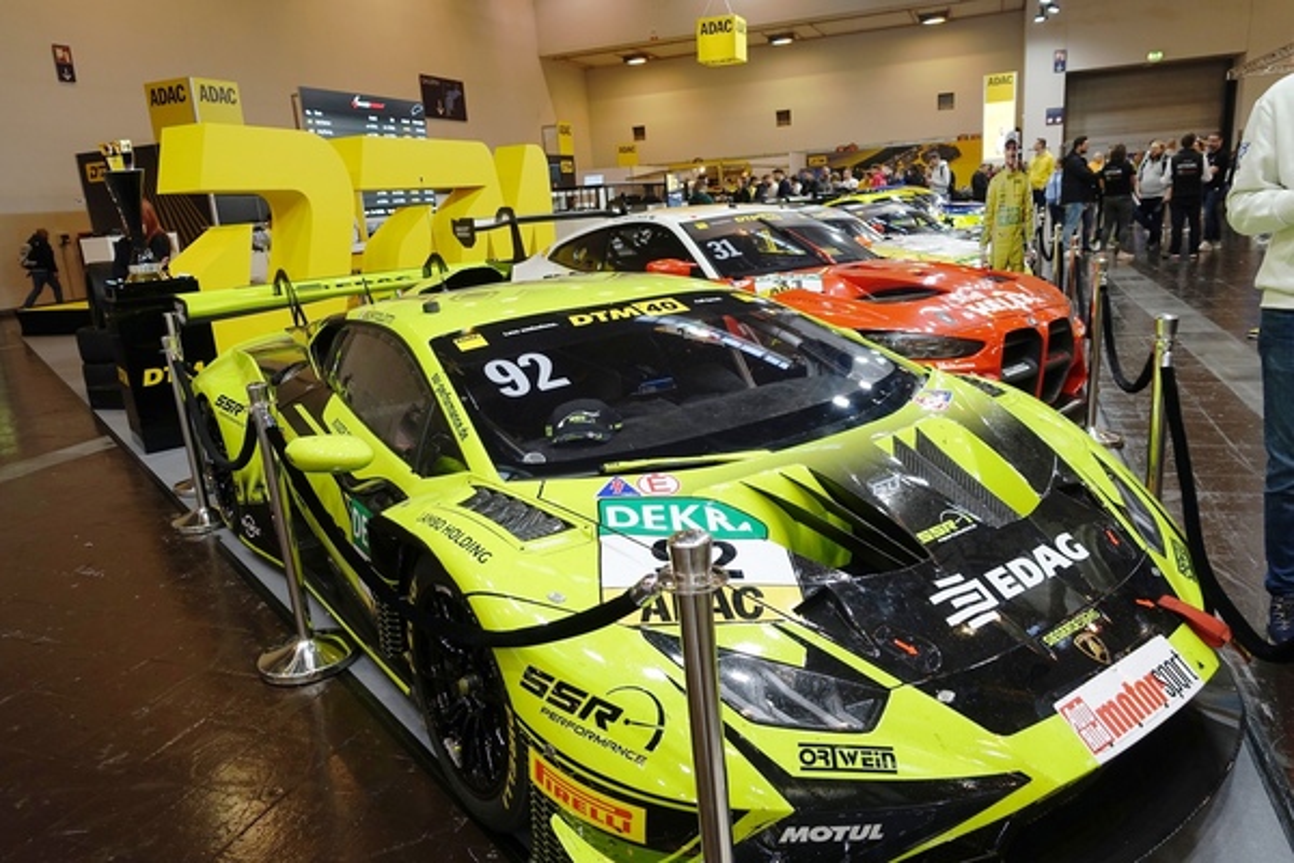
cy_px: 432
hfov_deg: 73.7
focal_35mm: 24
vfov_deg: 53.1
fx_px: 863
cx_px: 647
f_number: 2.8
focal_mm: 8.8
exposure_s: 1/80
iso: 125
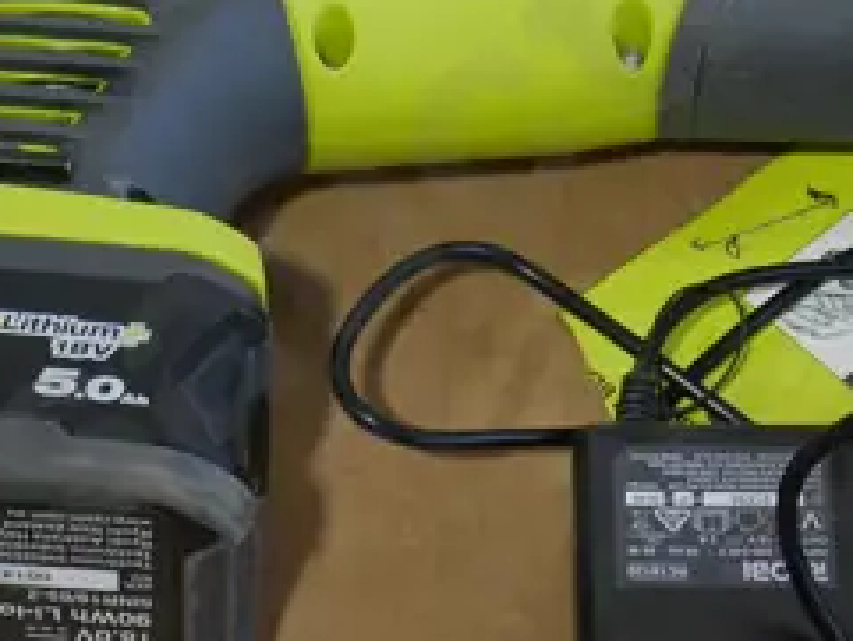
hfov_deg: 12.9
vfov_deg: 9.7
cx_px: 372
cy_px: 225
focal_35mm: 153
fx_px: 3772
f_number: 4
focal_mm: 18
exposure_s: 1/100
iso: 200
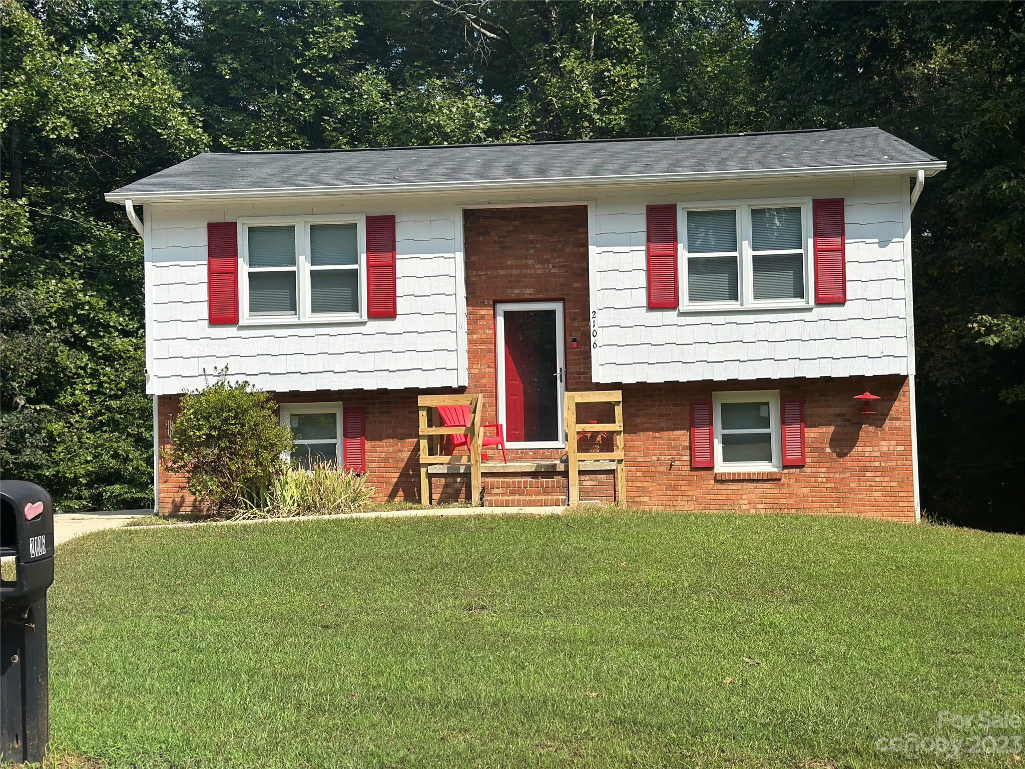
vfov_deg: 30.3
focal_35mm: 48
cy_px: 384
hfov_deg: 39.7
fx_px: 1421
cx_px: 512
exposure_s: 1/7092
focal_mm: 6.86
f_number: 1.78
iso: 100
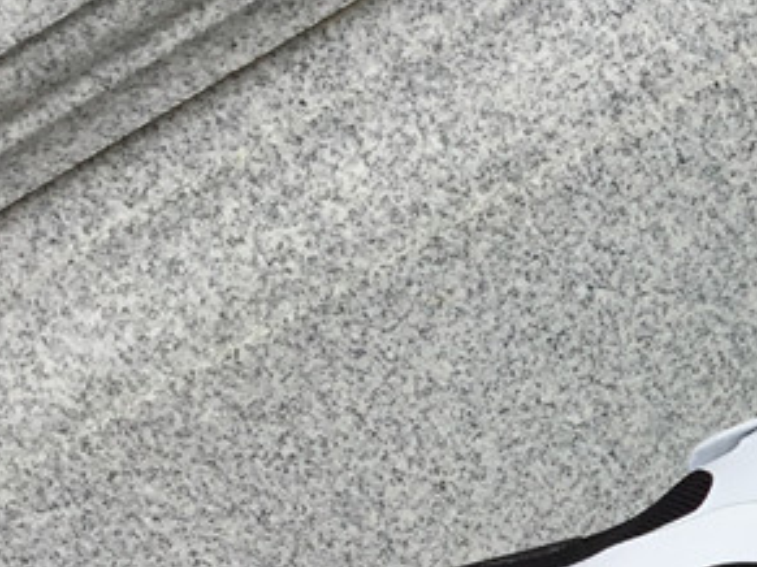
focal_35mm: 96
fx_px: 2099
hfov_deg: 18.3
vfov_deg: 15.2
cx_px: 1116
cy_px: 511
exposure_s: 1/287
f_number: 2.4
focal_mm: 3.3
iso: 25
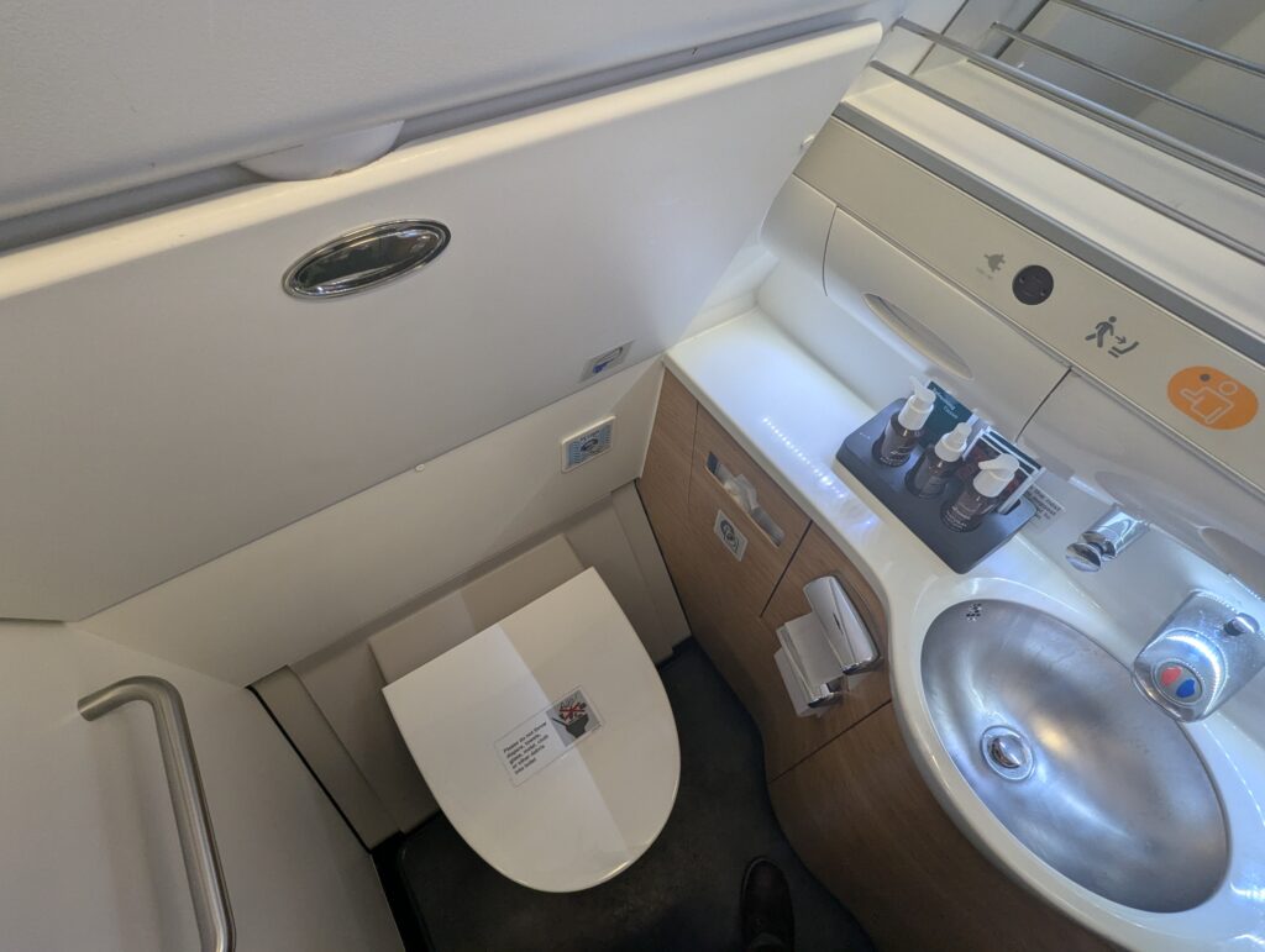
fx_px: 586
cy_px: 476
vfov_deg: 78.2
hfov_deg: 94.4
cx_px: 632
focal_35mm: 16
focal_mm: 2.35
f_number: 2.2
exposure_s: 1/26.7
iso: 84
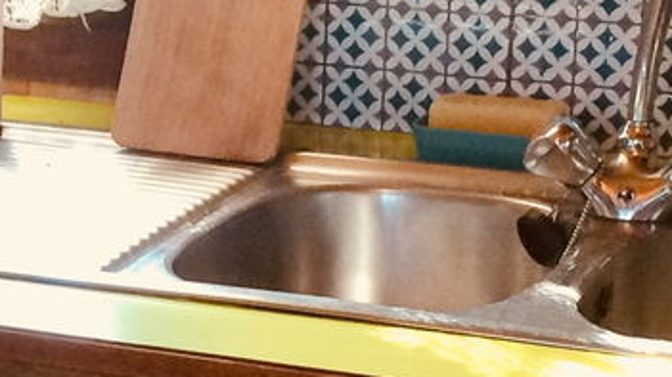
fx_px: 2565
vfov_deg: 8.4
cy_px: 258
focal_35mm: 144
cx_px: -29
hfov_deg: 14.6
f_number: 2.2
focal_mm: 4.15
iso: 80
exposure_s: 1/33
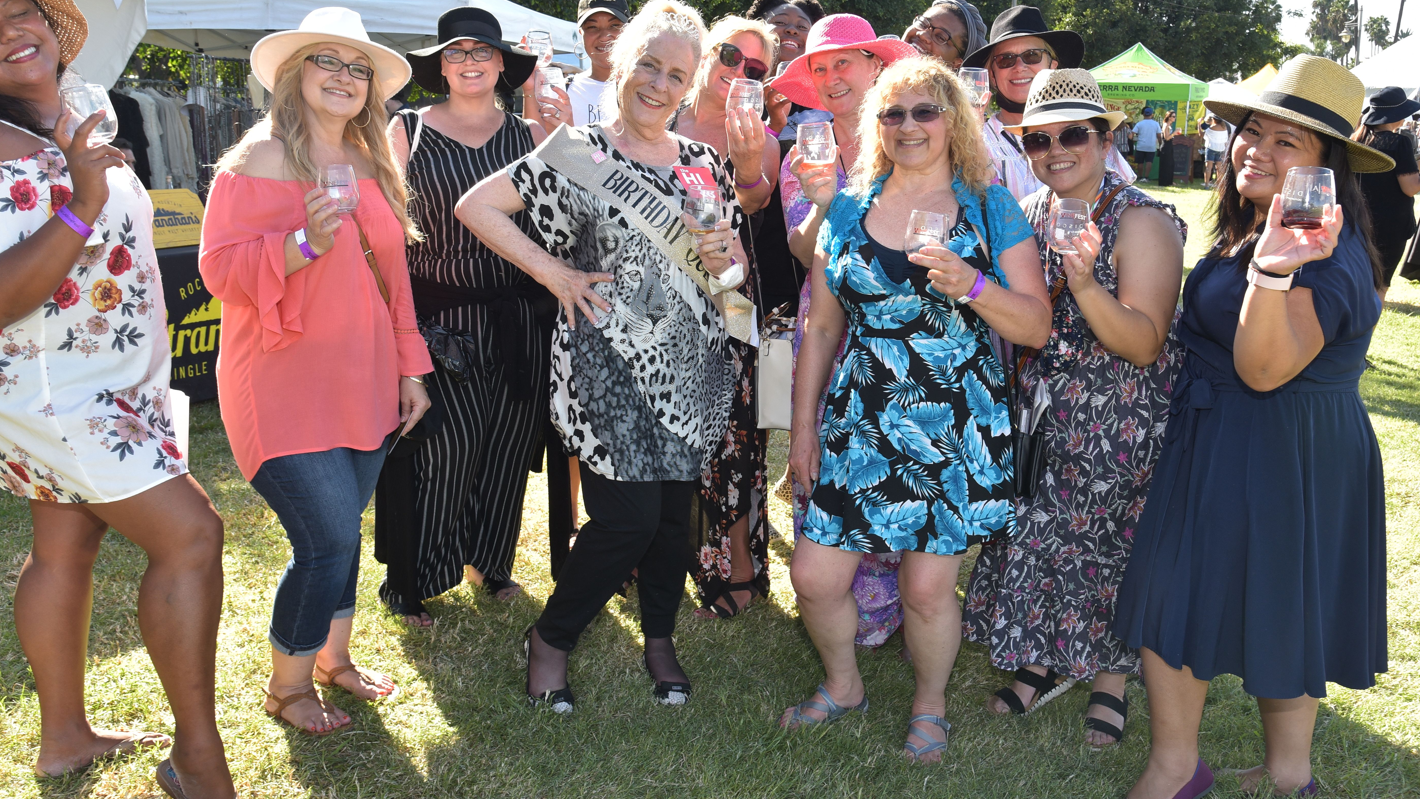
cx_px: 725
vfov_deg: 34.6
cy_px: 331
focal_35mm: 34
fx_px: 1280
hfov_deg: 58.0
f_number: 8
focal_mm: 30
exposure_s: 1/125
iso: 320
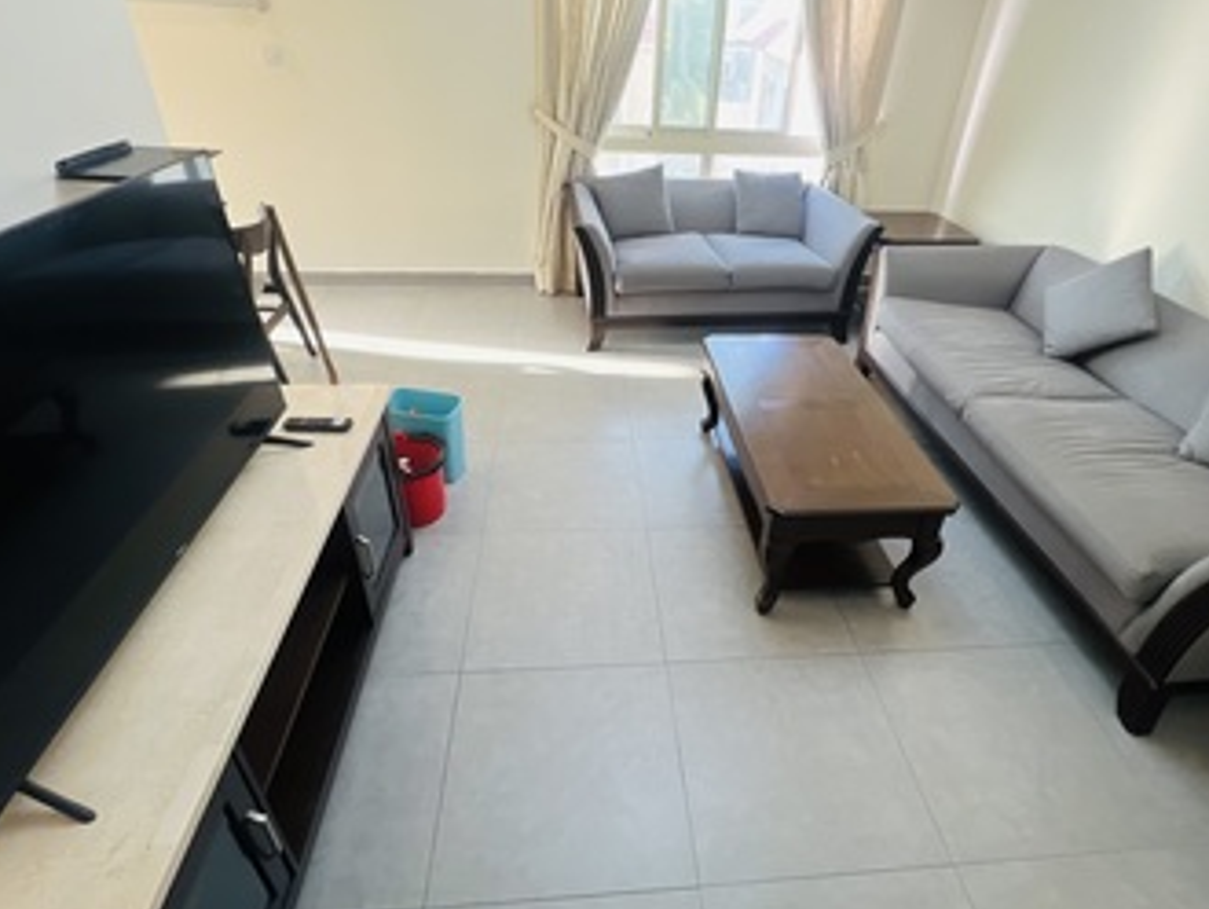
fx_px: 629
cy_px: 423
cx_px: 639
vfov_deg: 71.6
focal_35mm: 18
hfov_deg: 87.6
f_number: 1.8
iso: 160
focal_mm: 1.57
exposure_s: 1/50
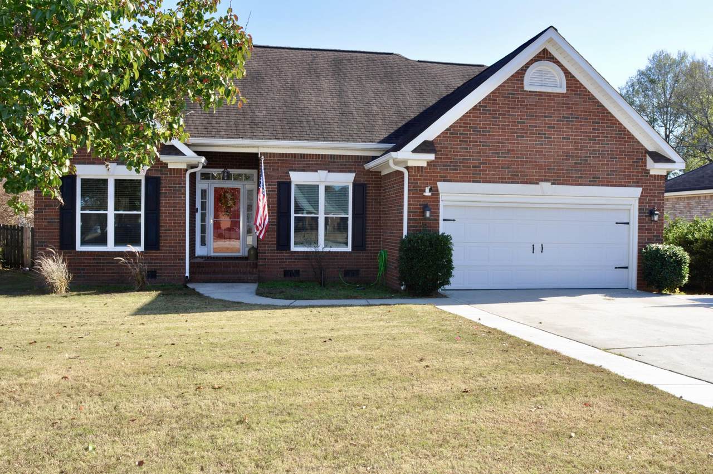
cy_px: 237
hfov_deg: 62.0
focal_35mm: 30
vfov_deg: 43.5
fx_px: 593
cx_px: 356
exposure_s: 1/200
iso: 200
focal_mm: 20
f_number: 9.5
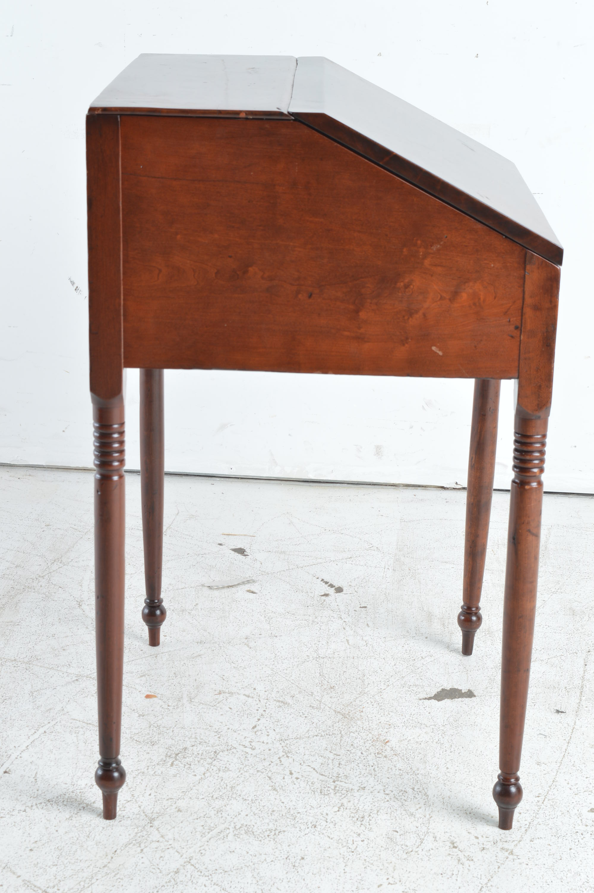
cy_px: 446
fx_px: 1785
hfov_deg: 18.9
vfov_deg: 28.1
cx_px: 297
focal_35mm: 72
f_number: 11
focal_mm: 48
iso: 100
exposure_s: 1/100
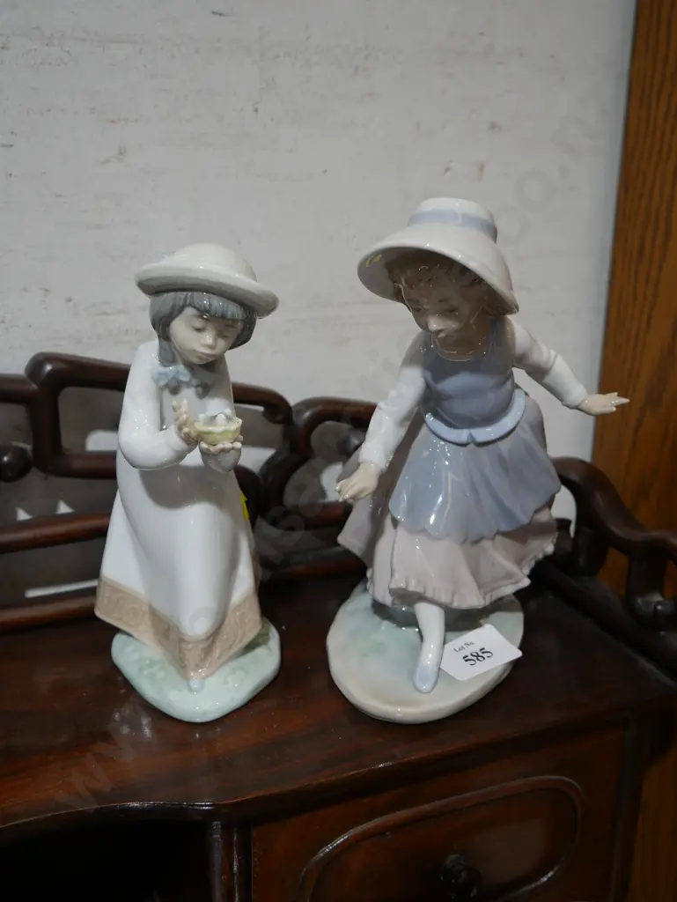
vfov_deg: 51.3
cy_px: 451
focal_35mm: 36
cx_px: 338
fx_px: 938
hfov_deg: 39.7
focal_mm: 18
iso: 320
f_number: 4
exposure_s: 1/60
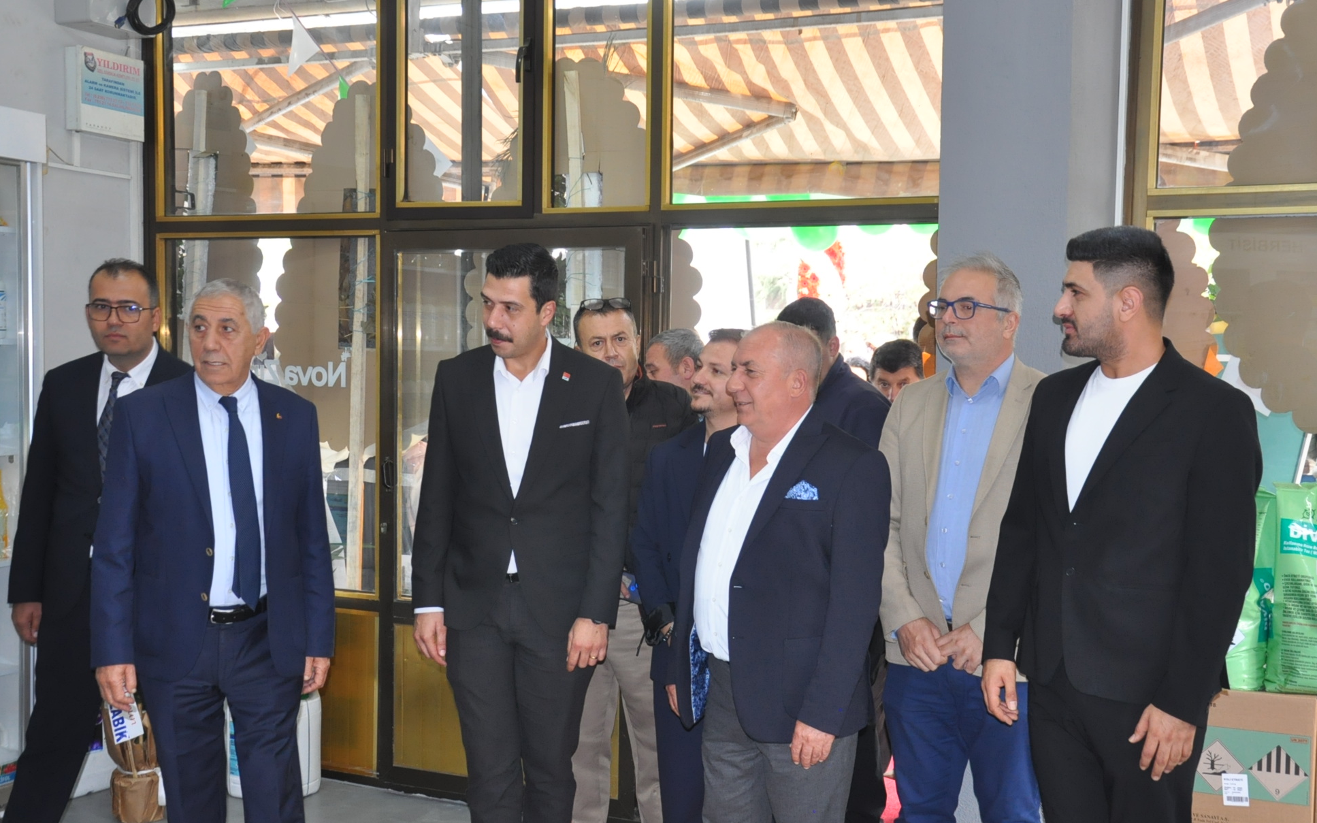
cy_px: 419
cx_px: 685
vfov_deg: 29.2
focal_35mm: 44
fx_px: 1579
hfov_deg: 45.3
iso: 800
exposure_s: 1/60
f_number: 4
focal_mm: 26
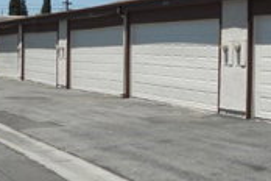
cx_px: 238
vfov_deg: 14.1
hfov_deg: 20.6
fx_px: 730
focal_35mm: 97
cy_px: 81
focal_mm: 6.9
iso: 80
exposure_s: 1/1000
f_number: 9.8
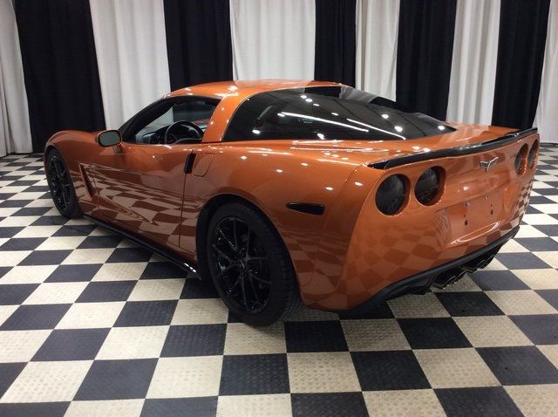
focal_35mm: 32
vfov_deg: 44.1
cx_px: 279
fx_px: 515
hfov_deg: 56.9
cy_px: 208
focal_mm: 3.3
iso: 64
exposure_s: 1/24
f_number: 2.4
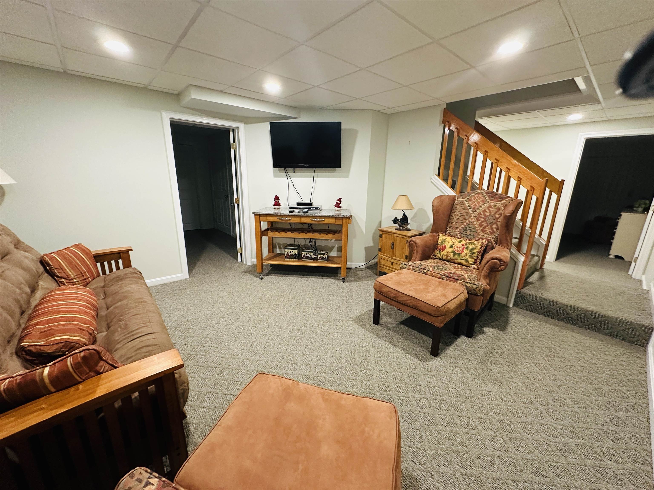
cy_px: 245
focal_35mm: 14
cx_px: 327
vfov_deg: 85.7
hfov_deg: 102.1
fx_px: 265
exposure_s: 1/60
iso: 640
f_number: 2.2
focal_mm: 2.22
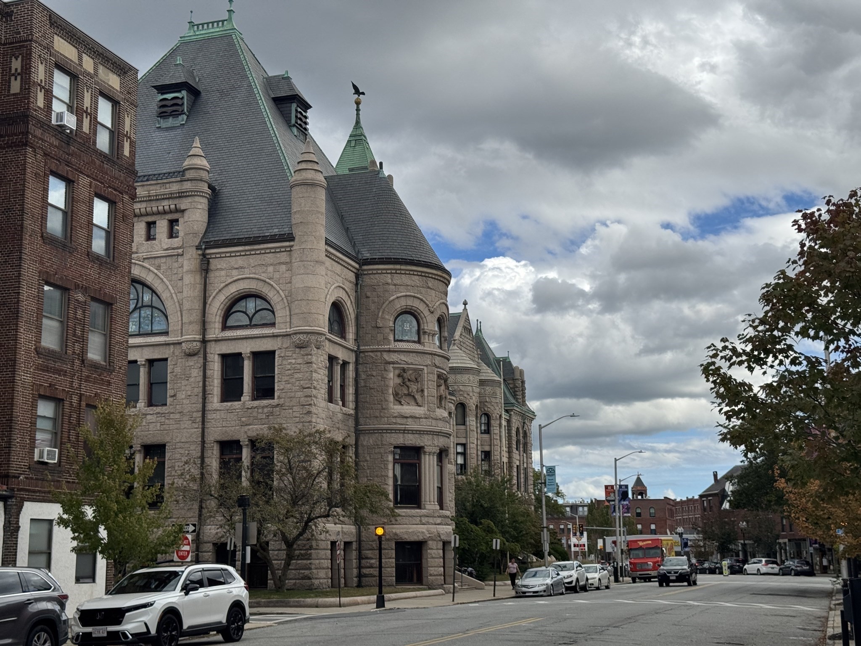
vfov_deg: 30.3
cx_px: 430
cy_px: 323
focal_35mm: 48
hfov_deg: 39.7
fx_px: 1194
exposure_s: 1/4608
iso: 64
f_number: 1.78
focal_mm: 6.76
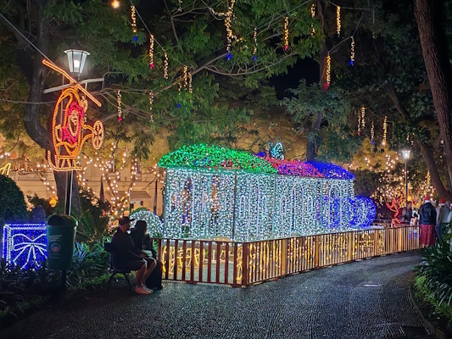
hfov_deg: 35.5
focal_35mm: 54
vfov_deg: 27.0
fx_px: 705
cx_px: 226
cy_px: 170
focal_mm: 5.52
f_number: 1.95
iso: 250
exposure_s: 1/50
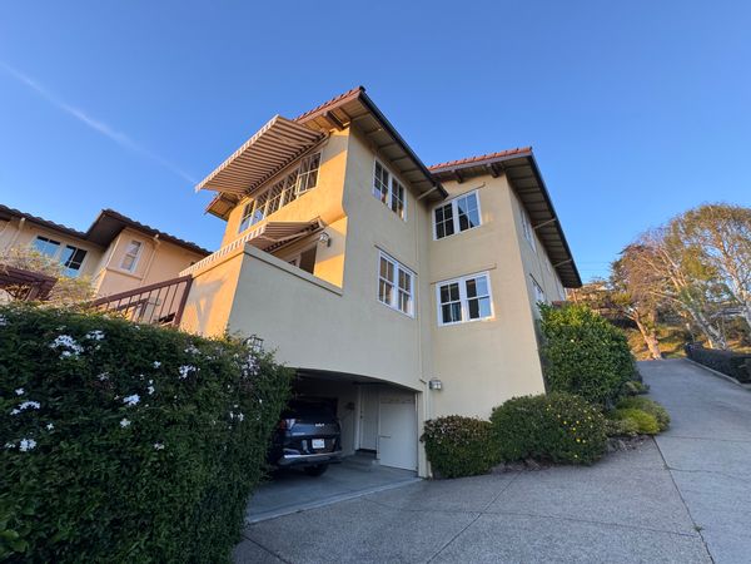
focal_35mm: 14
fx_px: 304
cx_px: 376
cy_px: 282
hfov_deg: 102.1
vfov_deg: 85.7
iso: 40
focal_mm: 2.22
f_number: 2.2
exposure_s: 1/126
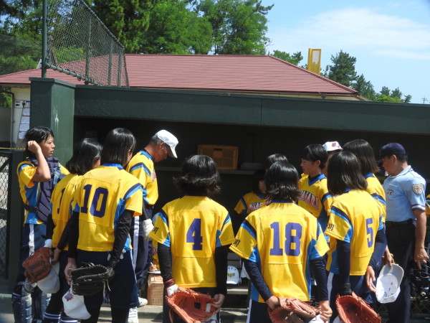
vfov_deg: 29.1
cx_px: 215
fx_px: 621
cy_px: 162
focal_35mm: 50
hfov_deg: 38.2
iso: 100
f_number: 4
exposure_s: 1/640
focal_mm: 9
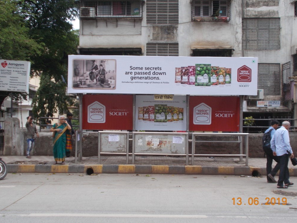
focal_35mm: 40
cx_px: 150
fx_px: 343
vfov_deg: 36.0
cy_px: 114
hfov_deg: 46.8
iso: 80
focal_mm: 6.9
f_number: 3.9
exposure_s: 1/200
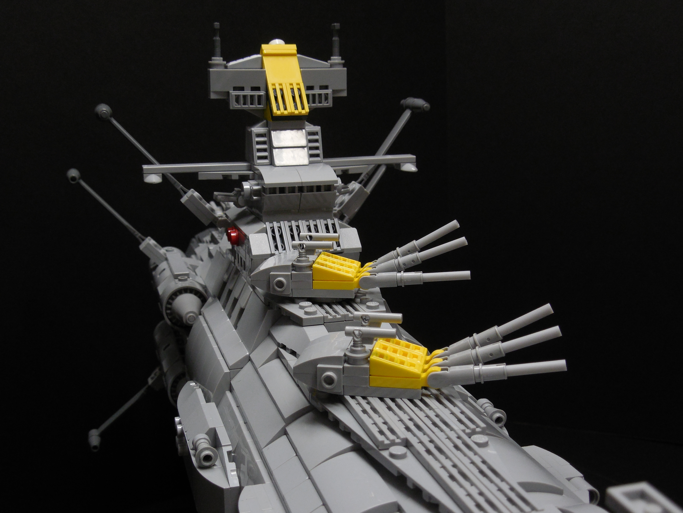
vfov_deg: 33.6
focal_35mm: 43
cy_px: 256
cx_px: 342
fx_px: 848
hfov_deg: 43.9
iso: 280
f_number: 3.9
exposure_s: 1/30
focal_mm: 7.8
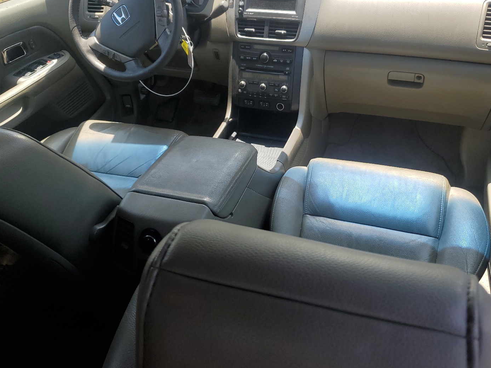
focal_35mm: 30
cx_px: 269
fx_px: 425
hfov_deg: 59.9
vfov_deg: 46.7
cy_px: 159
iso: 50
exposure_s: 1/556
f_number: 1.5
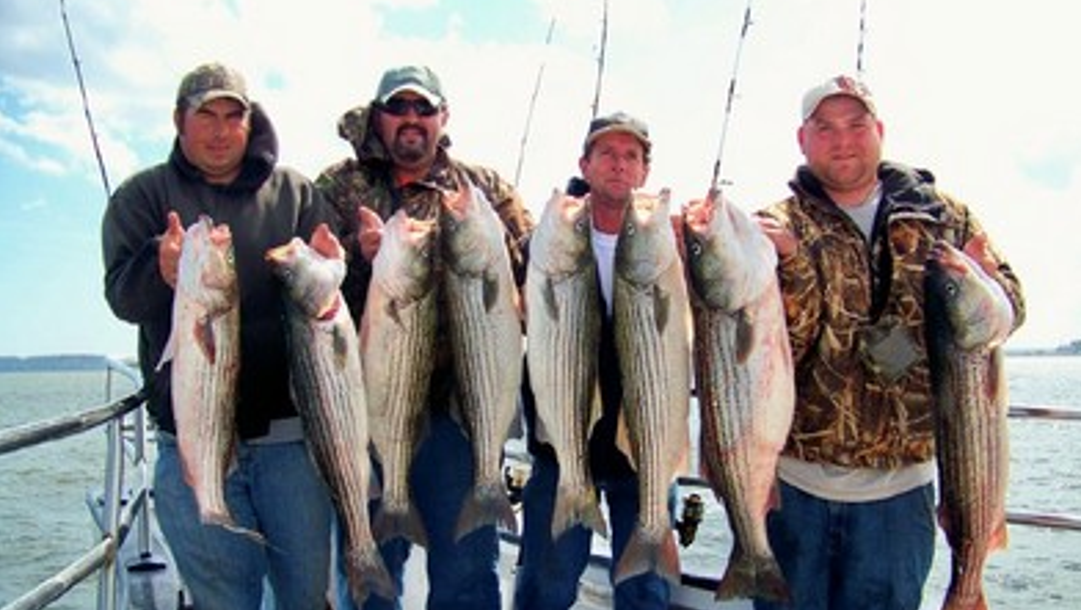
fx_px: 1147
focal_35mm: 40
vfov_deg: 29.7
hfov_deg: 50.5
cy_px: 370
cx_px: 546
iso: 64
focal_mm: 5.85
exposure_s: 1/640
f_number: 2.8
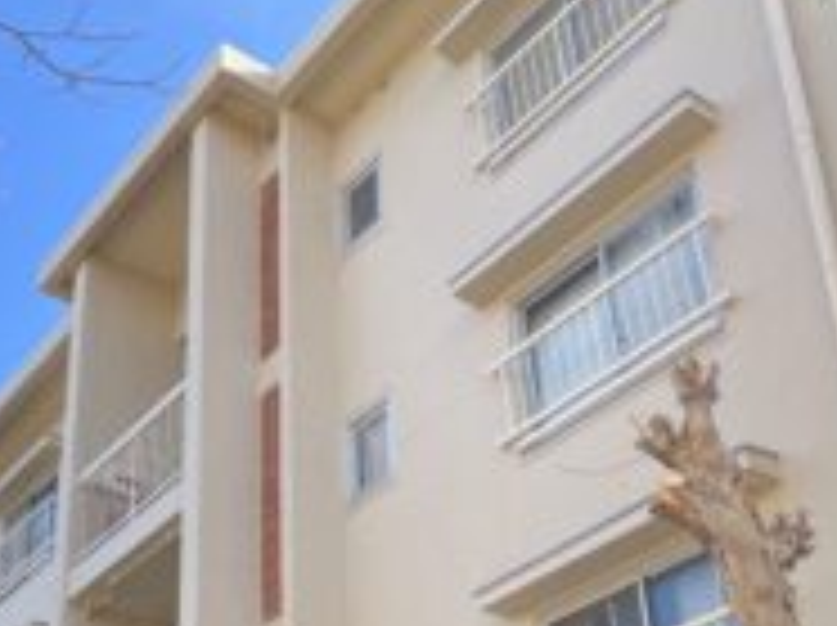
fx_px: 1352
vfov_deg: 24.9
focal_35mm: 56
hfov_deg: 34.1
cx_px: 274
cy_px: 612
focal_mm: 4.2
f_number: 1.6
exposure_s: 1/496
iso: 50
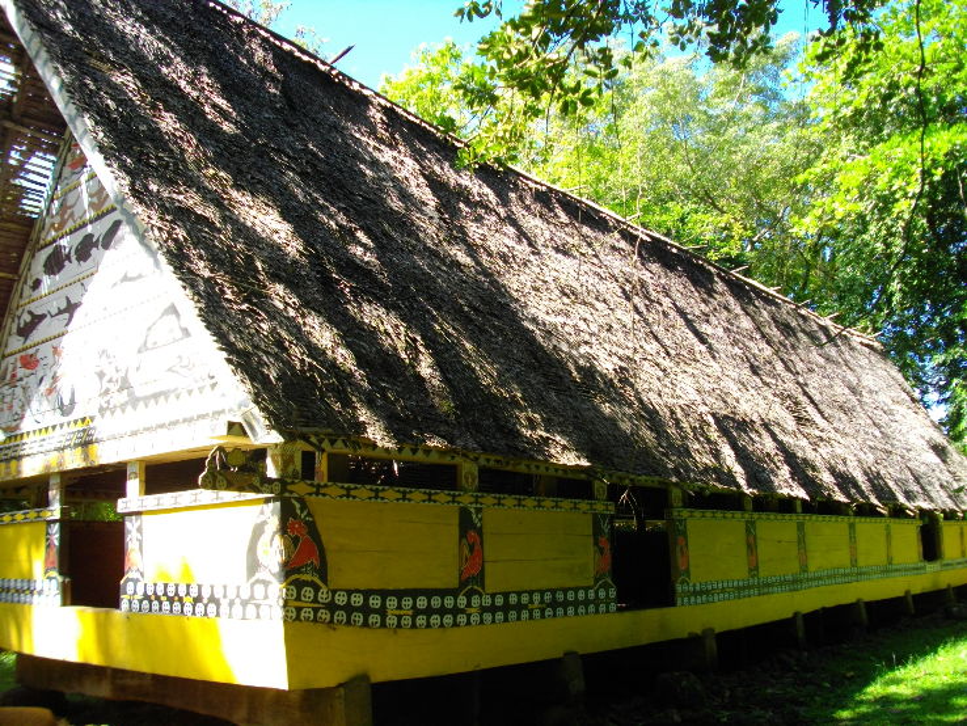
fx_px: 894
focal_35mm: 32
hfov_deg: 56.8
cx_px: 484
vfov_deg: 44.2
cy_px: 363
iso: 100
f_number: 2.9
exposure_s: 1/250
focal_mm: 5.7
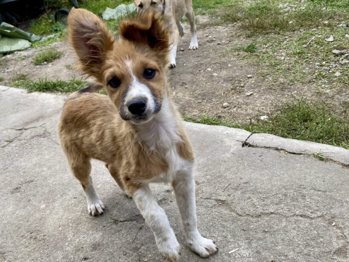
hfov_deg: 67.3
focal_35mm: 26
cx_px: 174
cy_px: 131
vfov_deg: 53.1
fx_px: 262
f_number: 1.8
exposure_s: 1/487
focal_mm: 4.25
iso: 32
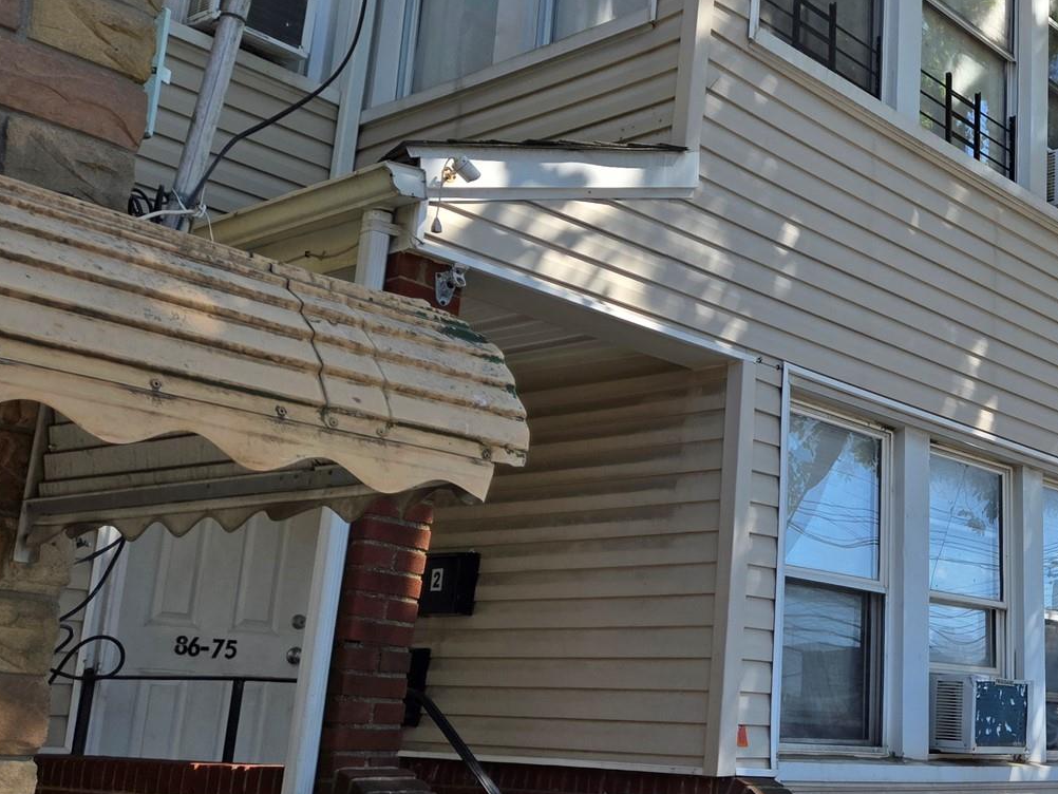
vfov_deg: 30.9
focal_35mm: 47
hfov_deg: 37.3
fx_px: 1437
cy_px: 416
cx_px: 989
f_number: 1.8
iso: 64
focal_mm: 5.4
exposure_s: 1/2921
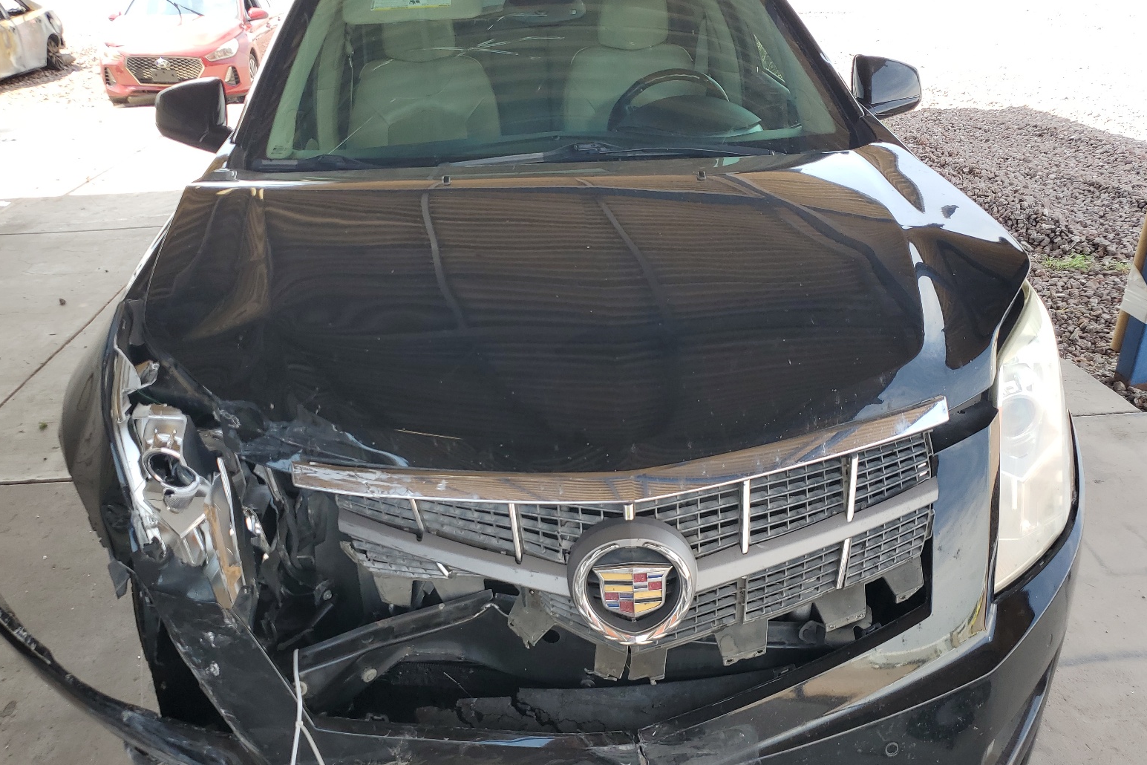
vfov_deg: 46.2
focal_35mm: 28
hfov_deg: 65.5
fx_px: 892
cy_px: 443
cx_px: 572
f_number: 1.5
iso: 50
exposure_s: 1/385
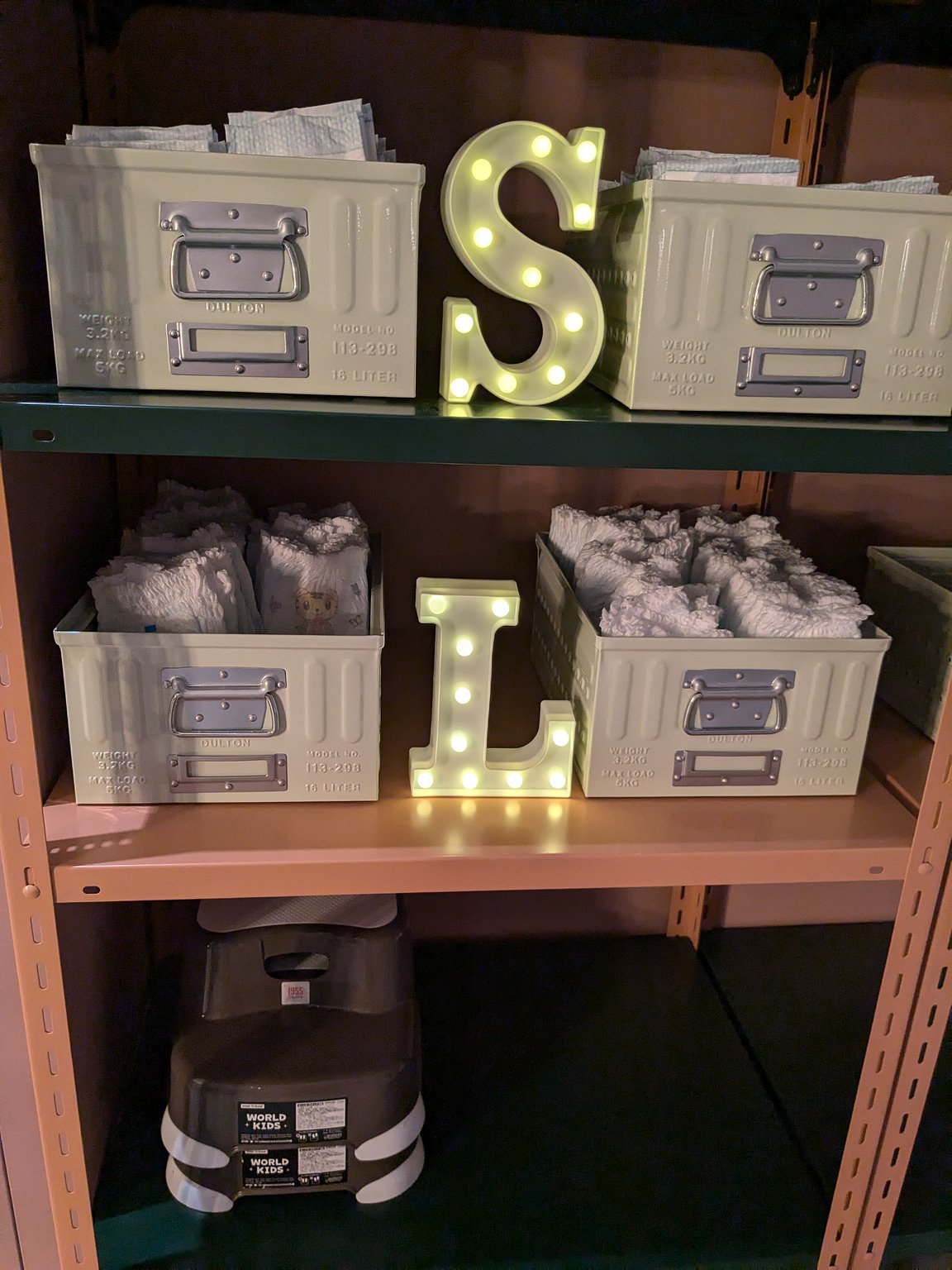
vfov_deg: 65.3
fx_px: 990
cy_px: 635
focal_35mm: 27
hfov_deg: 51.4
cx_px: 476
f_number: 1.73
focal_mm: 4.38
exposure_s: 1/99.9
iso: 215
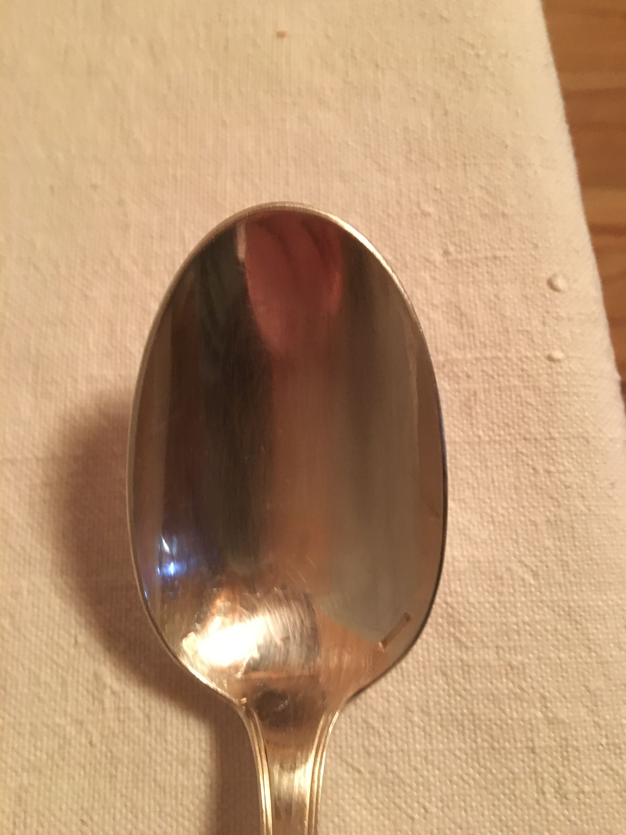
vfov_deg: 61.7
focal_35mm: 29
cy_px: 418
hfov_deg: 48.2
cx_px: 313
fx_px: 699
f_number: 2.2
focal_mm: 4.15
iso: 400
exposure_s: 1/17
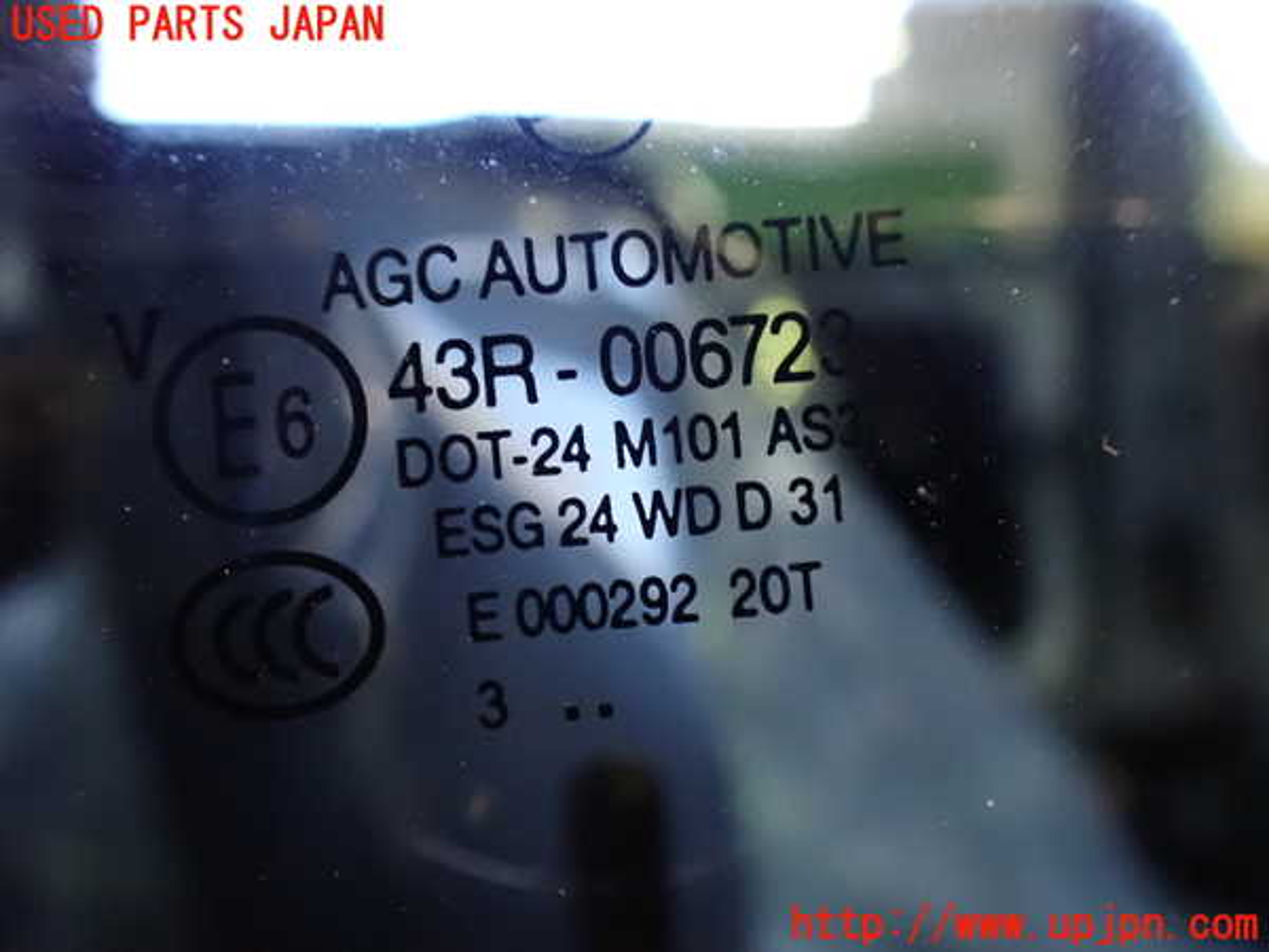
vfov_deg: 46.8
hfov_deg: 60.0
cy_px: 476
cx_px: 634
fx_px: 1100
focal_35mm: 30
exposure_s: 1/30
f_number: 2.3
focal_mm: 5.4
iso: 1600
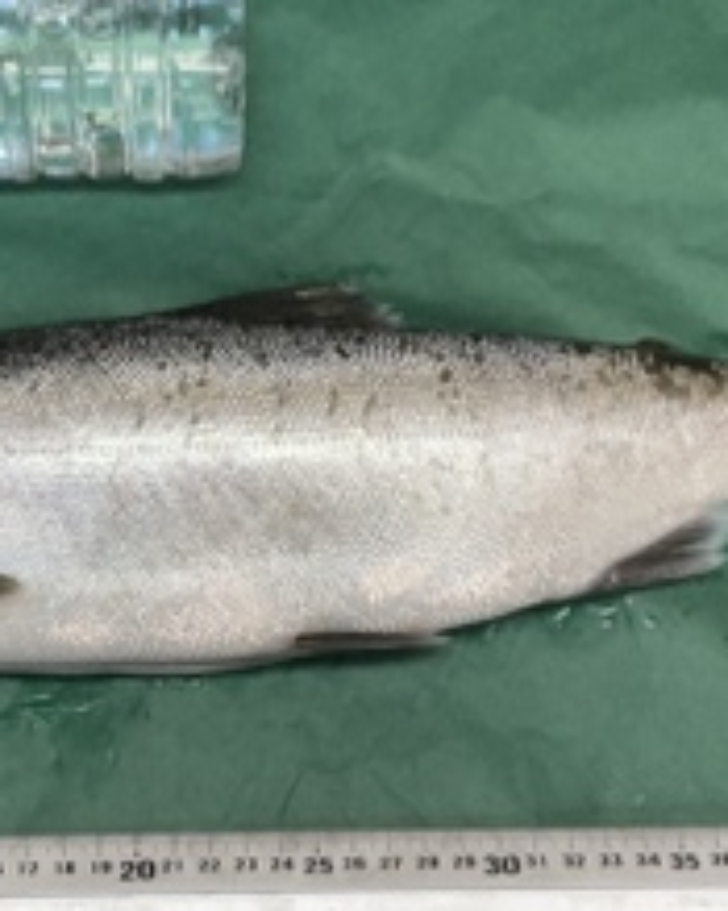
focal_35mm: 62
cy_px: 383
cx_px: 216
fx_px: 1671
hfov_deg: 24.4
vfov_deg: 30.4
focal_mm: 3
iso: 40
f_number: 1.8
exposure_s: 1/120
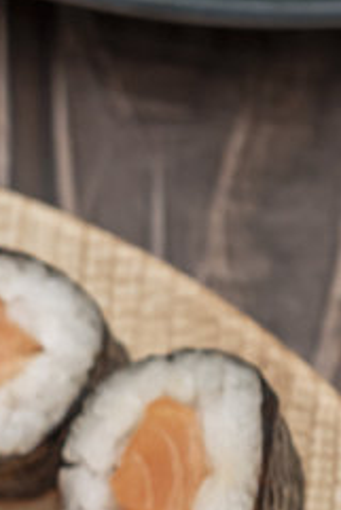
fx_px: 6597
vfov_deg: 4.4
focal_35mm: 465
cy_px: 853
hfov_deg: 2.9
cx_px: -443
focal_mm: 70
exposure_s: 1/100
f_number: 3.2
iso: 125
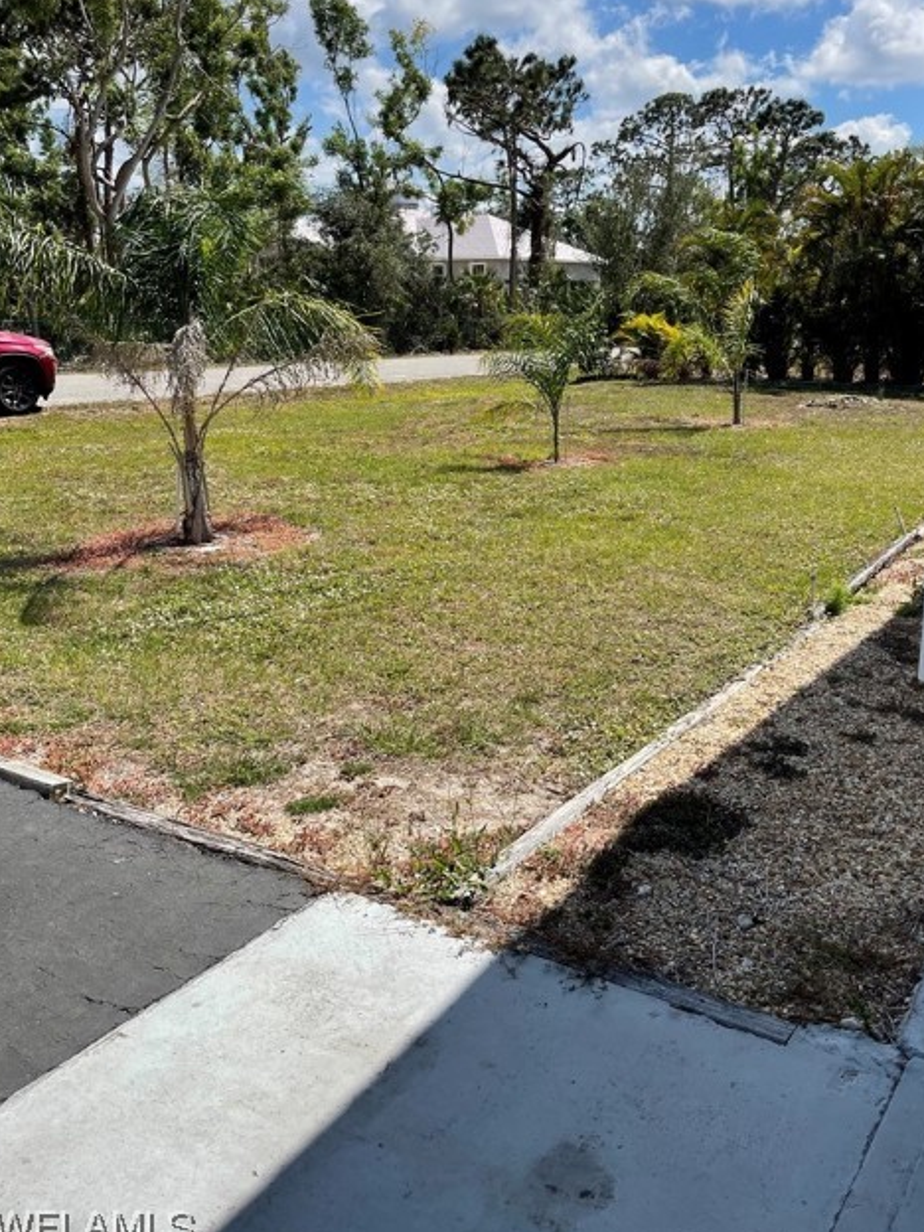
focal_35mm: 32
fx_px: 1139
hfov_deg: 44.1
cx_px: 523
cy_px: 501
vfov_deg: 56.4
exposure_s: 1/4202
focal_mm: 5.1
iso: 32
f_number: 1.6
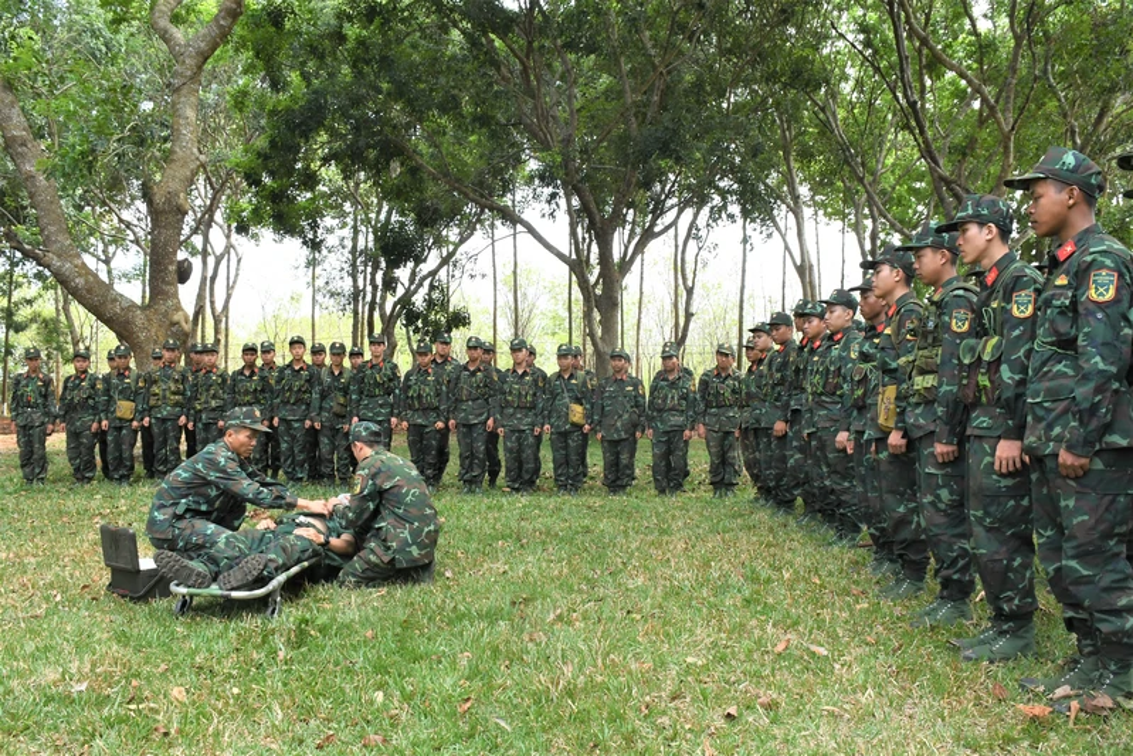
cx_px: 566
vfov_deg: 47.9
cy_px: 378
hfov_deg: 67.4
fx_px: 850
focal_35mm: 27
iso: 1000
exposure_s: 1/160
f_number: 11
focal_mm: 18
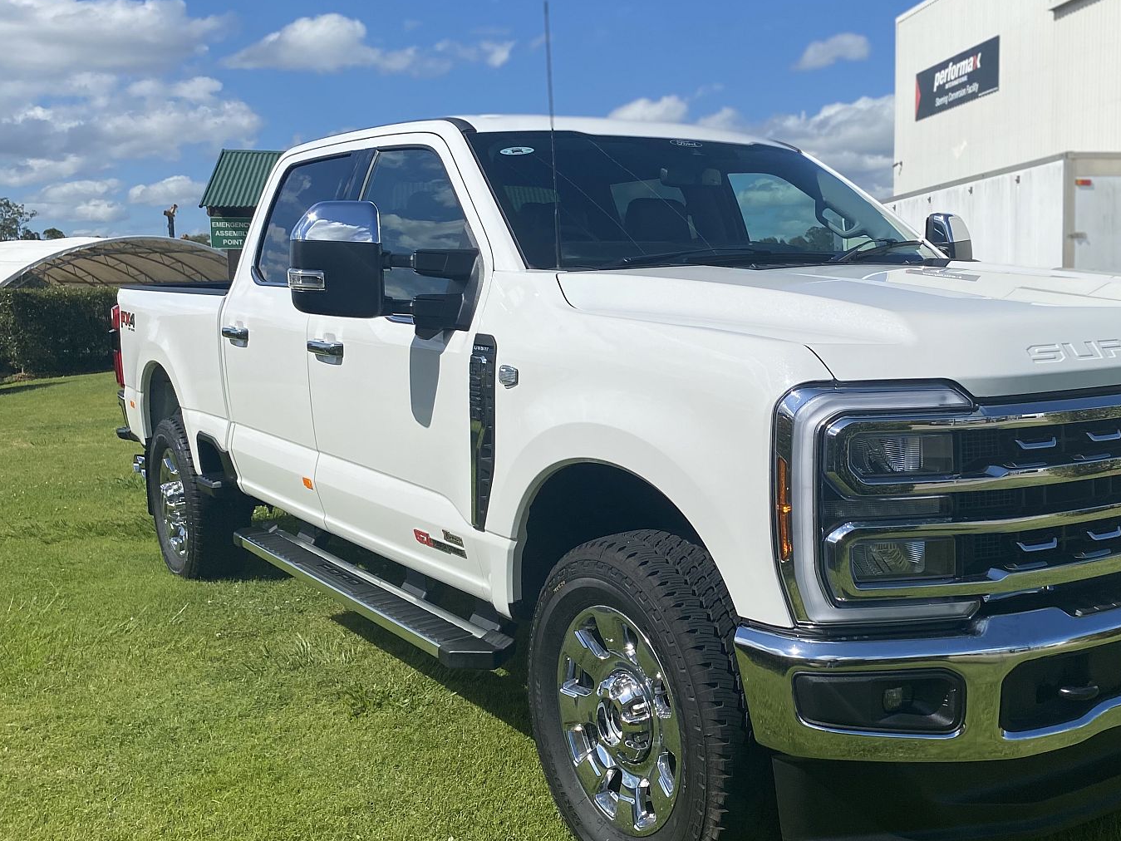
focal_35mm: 37
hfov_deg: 49.1
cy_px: 429
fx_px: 1198
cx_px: 769
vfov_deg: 38.7
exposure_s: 1/8197
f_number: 1.8
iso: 32
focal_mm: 4.25
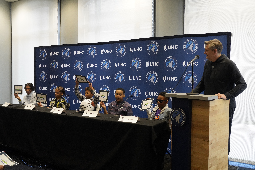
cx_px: 129
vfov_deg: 36.9
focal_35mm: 36
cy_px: 84
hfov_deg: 53.1
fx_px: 255
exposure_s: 1/200
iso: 4000
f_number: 4.5
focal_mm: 35
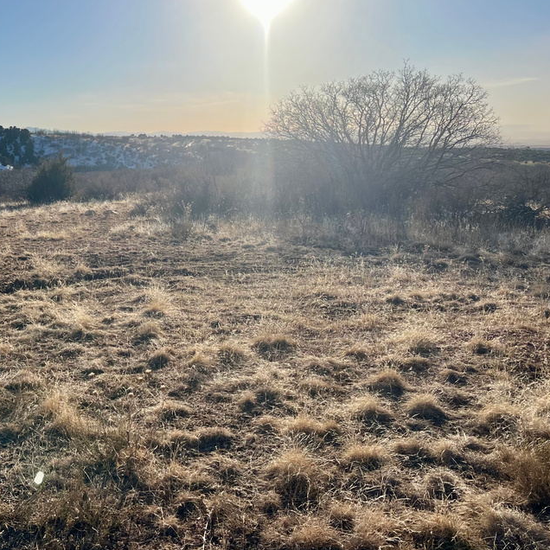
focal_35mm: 37
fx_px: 665
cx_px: 154
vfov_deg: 44.8
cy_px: 233
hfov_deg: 43.8
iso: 50
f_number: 1.5
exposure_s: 1/9434
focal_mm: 5.7
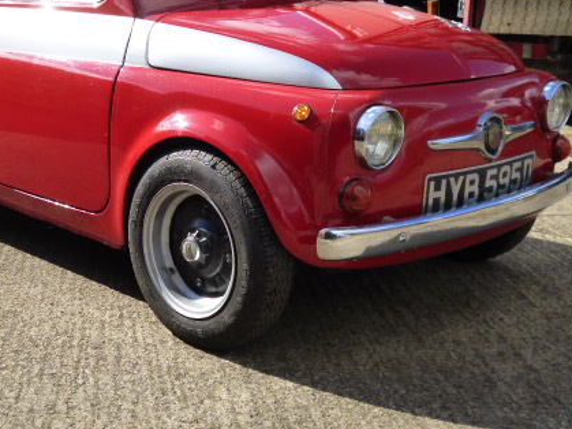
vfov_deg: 26.4
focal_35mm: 55
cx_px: 165
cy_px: 143
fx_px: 909
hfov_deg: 34.4
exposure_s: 1/640
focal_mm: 6.3
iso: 160
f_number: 3.3
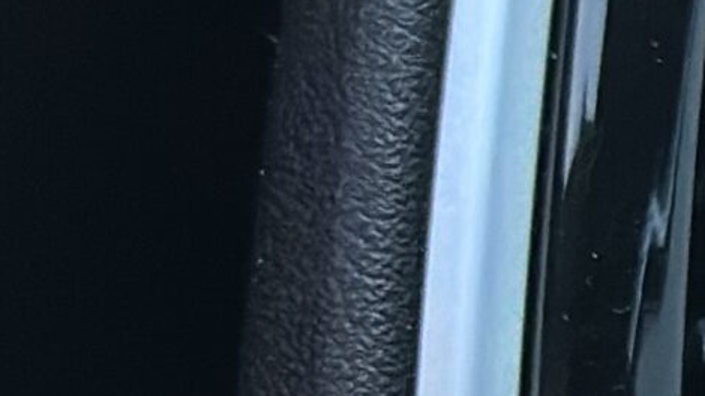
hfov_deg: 7.0
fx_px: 5326
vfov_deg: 4.2
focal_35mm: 285
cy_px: 824
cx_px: 1869
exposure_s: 1/40
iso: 400
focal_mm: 6.86
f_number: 1.78
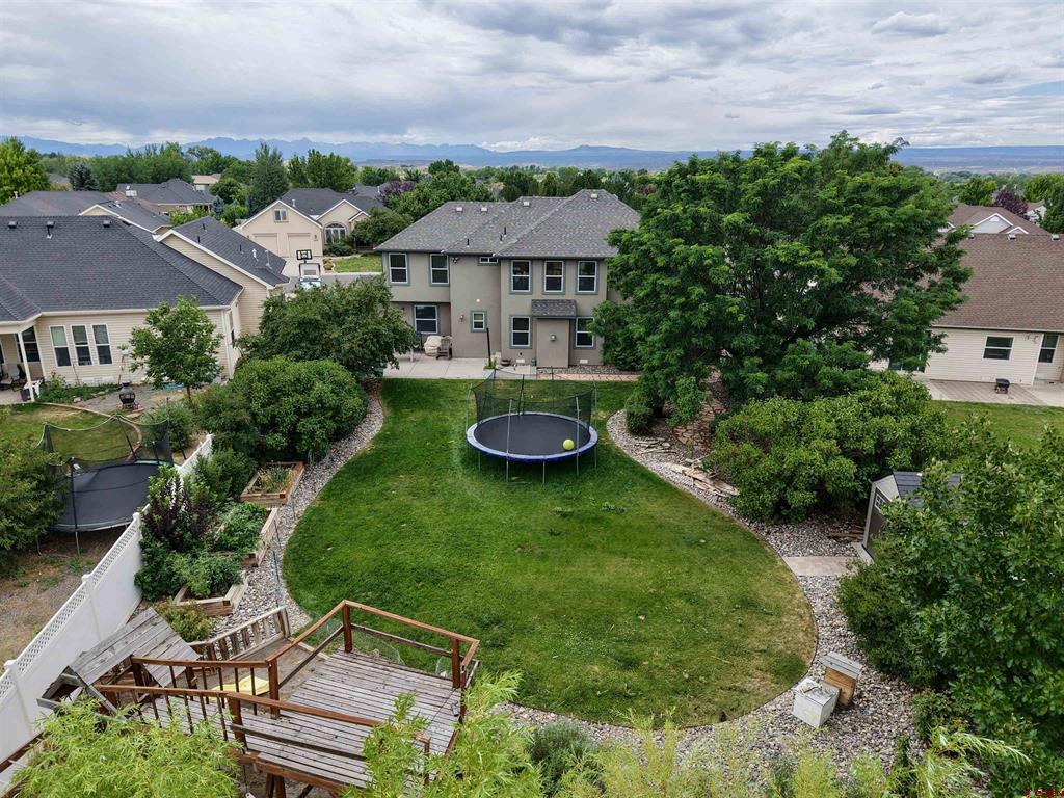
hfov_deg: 71.6
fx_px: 738
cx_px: 532
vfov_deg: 56.8
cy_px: 399
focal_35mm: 24
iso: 280
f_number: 1.8
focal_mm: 8.67
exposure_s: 1/5000
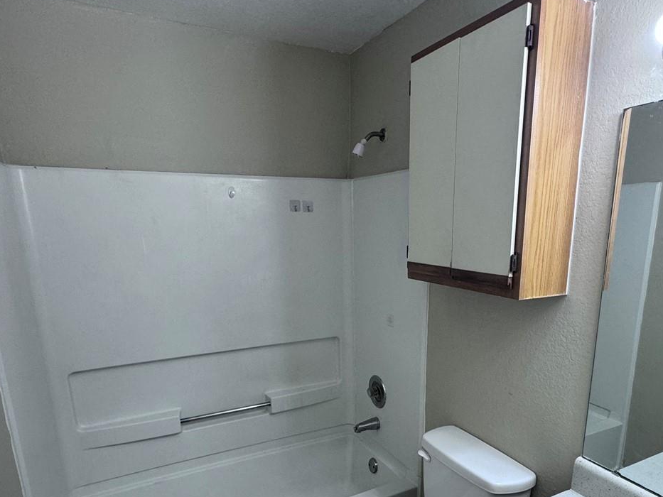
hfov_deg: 71.3
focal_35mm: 24
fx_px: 460
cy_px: 336
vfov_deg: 55.5
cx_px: 371
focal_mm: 2.22
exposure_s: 1/120
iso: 200
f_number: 2.2
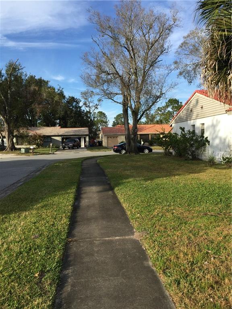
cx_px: 116
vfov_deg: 61.7
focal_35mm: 29
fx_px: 259
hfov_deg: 48.2
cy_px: 154
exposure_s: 1/1319
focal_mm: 4.15
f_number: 2.2
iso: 32
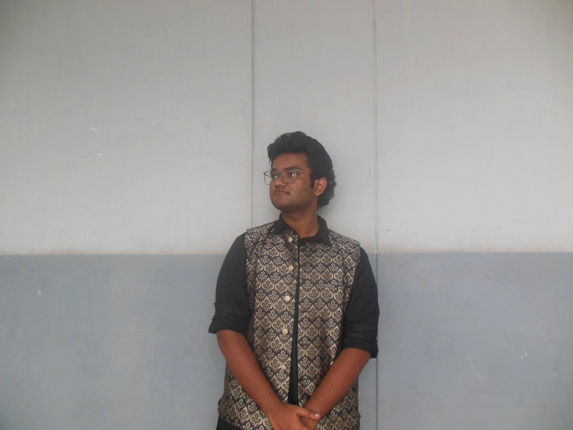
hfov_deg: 69.4
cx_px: 286
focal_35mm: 25
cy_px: 215
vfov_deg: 54.9
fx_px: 414
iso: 125
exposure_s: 1/50
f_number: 3.2
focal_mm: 4.5
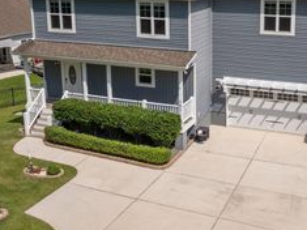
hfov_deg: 37.3
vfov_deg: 28.2
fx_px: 452
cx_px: 193
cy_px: 61
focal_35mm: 51
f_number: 6.3
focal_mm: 12.29
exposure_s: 1/1000
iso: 100
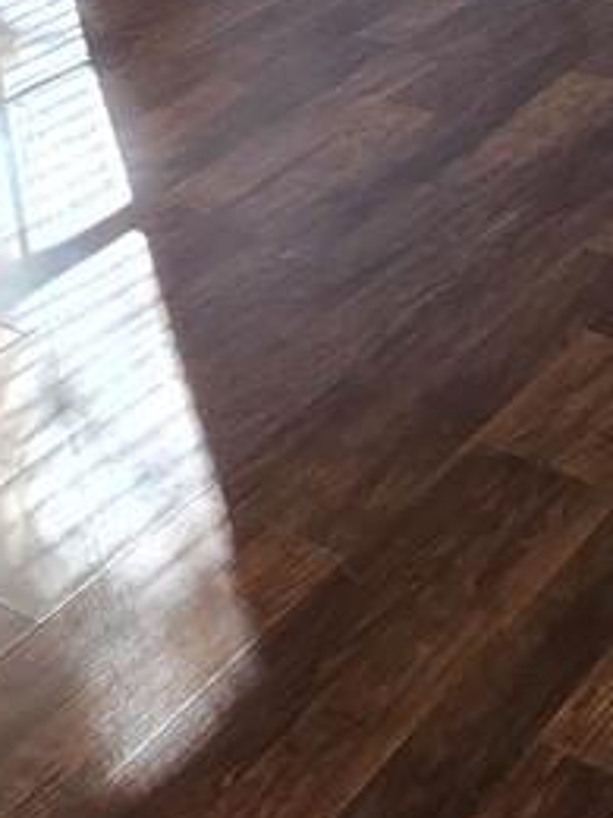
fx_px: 1889
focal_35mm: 80
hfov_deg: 18.1
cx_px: 60
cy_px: -120
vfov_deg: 22.8
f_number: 2.2
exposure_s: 1/60
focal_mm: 2.2
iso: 50
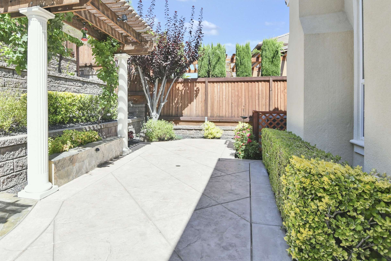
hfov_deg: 86.1
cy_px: 102
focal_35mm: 19
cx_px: 161
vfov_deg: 63.9
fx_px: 206
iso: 800
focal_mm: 10
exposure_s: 1/1000
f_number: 4
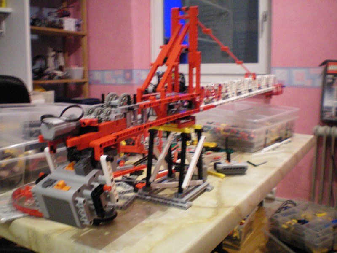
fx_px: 370
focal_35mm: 38
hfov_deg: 49.0
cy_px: 126
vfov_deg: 37.7
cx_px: 168
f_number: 3.1
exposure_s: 1/4
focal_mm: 6.3
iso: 400
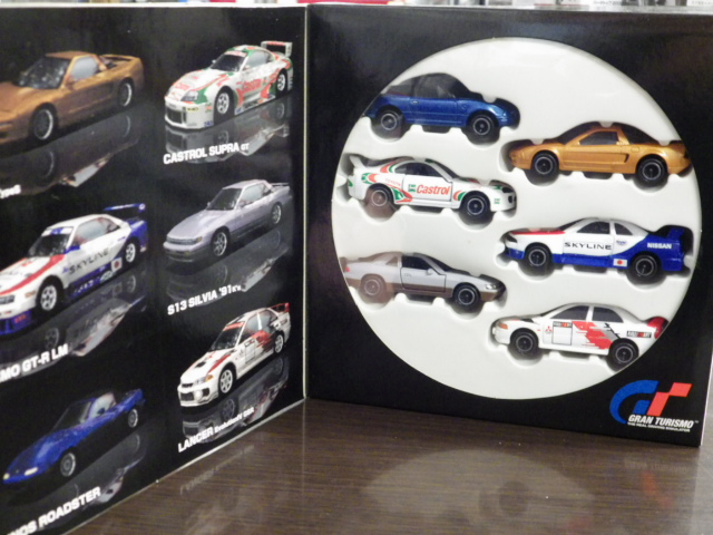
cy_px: 268
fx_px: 1030
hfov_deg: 38.2
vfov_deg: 29.1
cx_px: 356
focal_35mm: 50
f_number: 3.8
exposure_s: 1/25
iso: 1250
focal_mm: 9
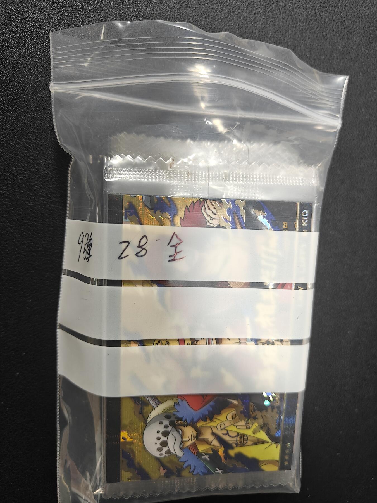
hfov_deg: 56.8
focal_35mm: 24
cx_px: 188
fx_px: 349
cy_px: 252
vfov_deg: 71.6
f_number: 1.8
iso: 250
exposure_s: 1/50
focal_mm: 5.59
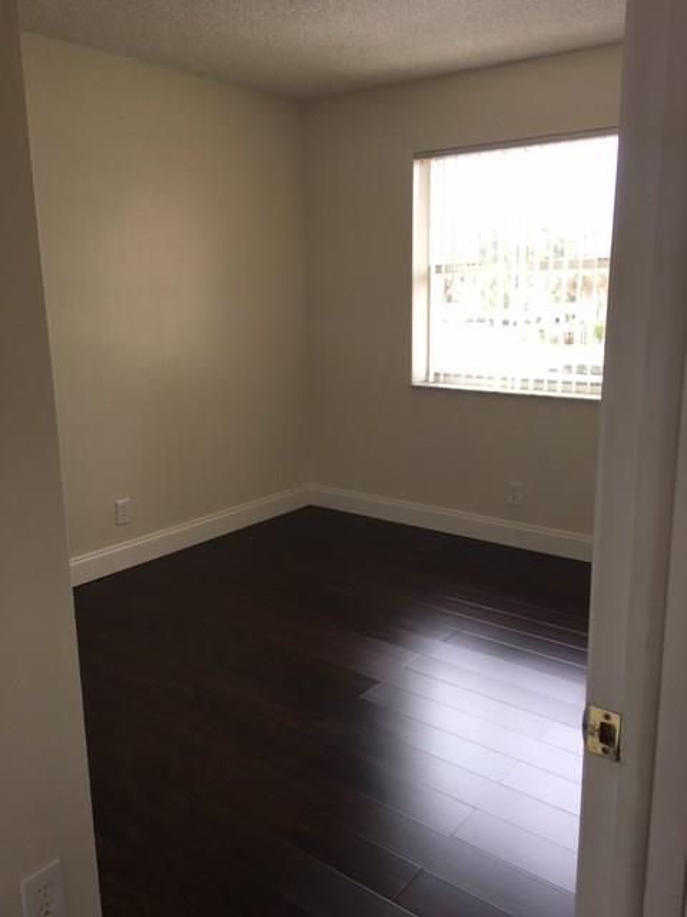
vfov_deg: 61.7
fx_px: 767
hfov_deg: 48.2
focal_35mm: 29
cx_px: 344
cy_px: 458
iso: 25
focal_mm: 4.15
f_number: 2.2
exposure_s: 1/50
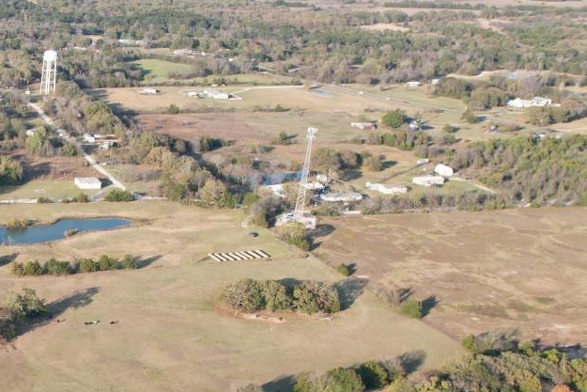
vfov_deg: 23.2
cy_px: 345
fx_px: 930
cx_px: -123
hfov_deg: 29.8
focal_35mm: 57
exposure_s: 1/1000
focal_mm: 8.38
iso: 200
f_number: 2.8
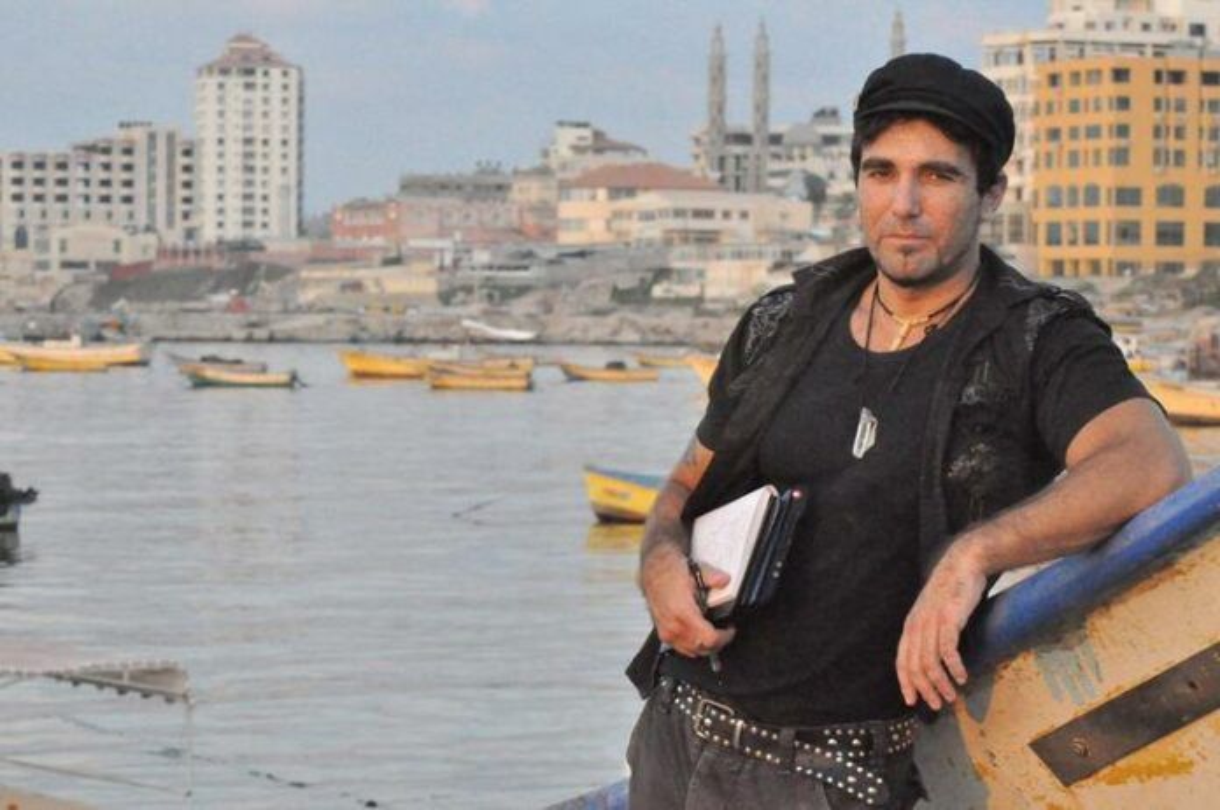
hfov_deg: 16.7
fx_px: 4162
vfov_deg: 11.1
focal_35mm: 123
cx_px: 610
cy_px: 405
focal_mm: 82
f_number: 13
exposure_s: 1/1000
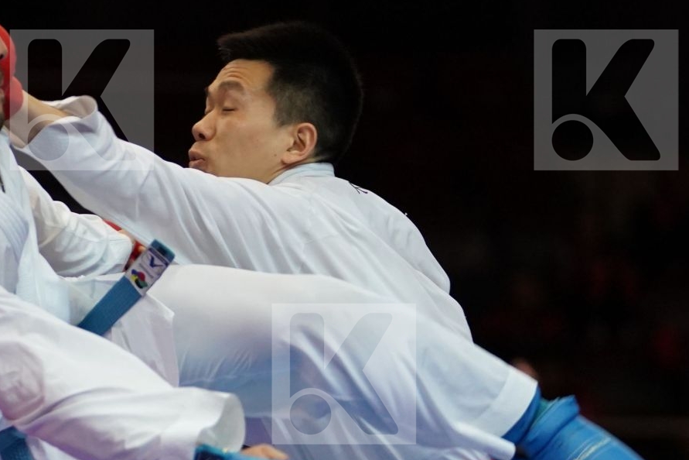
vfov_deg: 3.4
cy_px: 374
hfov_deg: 5.1
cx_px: 82
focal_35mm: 406
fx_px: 7770
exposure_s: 1/1000
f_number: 2.8
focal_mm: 134
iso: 2500
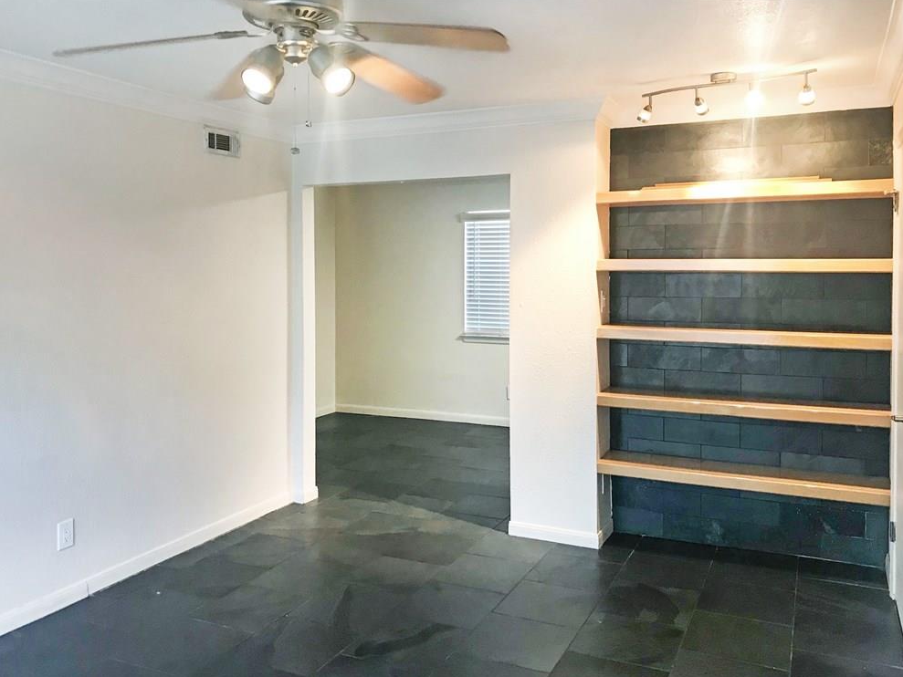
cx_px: 452
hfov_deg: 61.7
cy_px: 346
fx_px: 757
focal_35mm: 29
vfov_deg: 48.2
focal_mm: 3.99
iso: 40
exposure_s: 1/20
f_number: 1.8
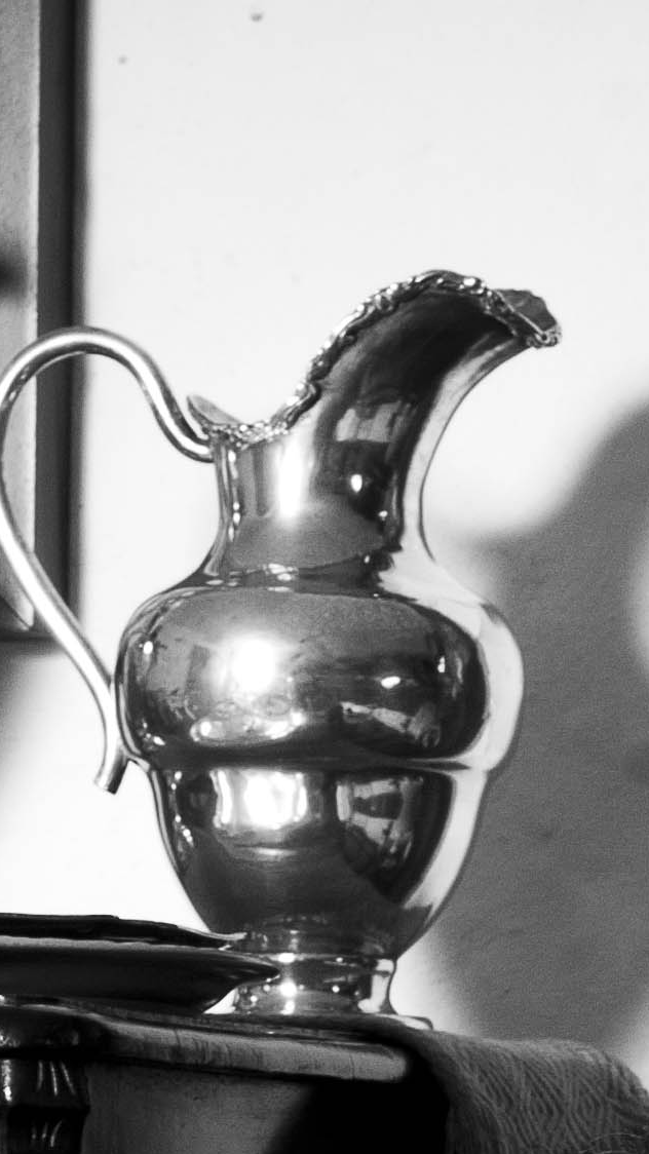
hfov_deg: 4.5
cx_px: 472
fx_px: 8293
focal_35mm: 271
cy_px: 1684
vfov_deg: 7.8
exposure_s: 1/40
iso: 100
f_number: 10
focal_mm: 50
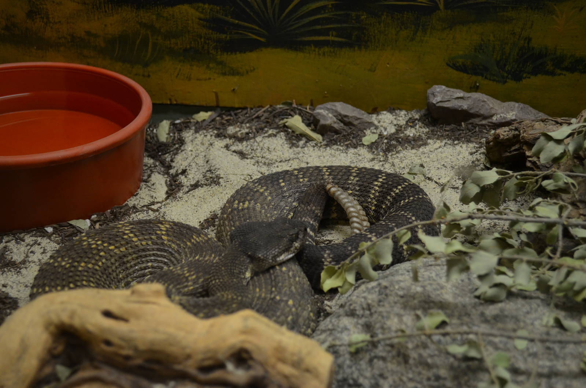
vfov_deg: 25.6
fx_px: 853
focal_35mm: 52
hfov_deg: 37.9
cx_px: 293
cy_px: 194
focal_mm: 35
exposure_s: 1/30
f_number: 5
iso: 800
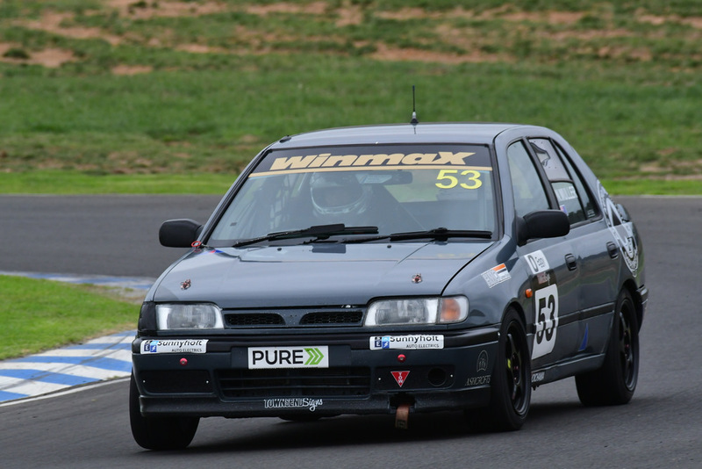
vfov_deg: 1.8
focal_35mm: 750
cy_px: 234
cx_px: 351
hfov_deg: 2.7
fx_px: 14629
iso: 1000
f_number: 11
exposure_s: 1/640
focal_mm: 500
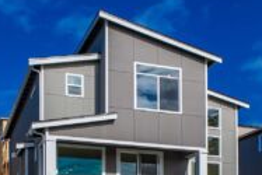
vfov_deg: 28.3
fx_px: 328
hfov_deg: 43.6
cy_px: 172
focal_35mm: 45
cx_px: 129
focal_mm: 21
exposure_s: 1/250
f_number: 7.1
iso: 80
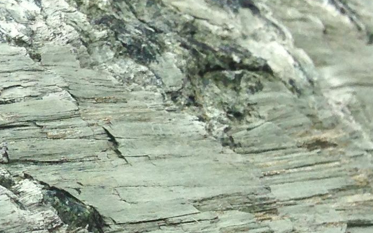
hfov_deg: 11.8
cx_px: -314
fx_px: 1658
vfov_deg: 8.0
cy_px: 39
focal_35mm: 163
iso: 50
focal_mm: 4.13
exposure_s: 1/2169
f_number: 2.4
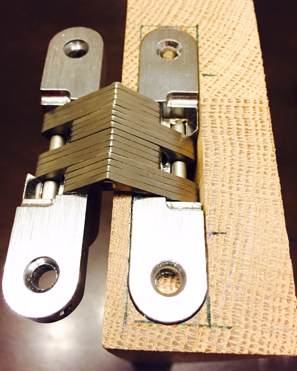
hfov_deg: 47.1
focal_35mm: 31
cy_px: 188
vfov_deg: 57.2
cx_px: 146
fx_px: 341
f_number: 2.2
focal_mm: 4.15
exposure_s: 1/15
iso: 320
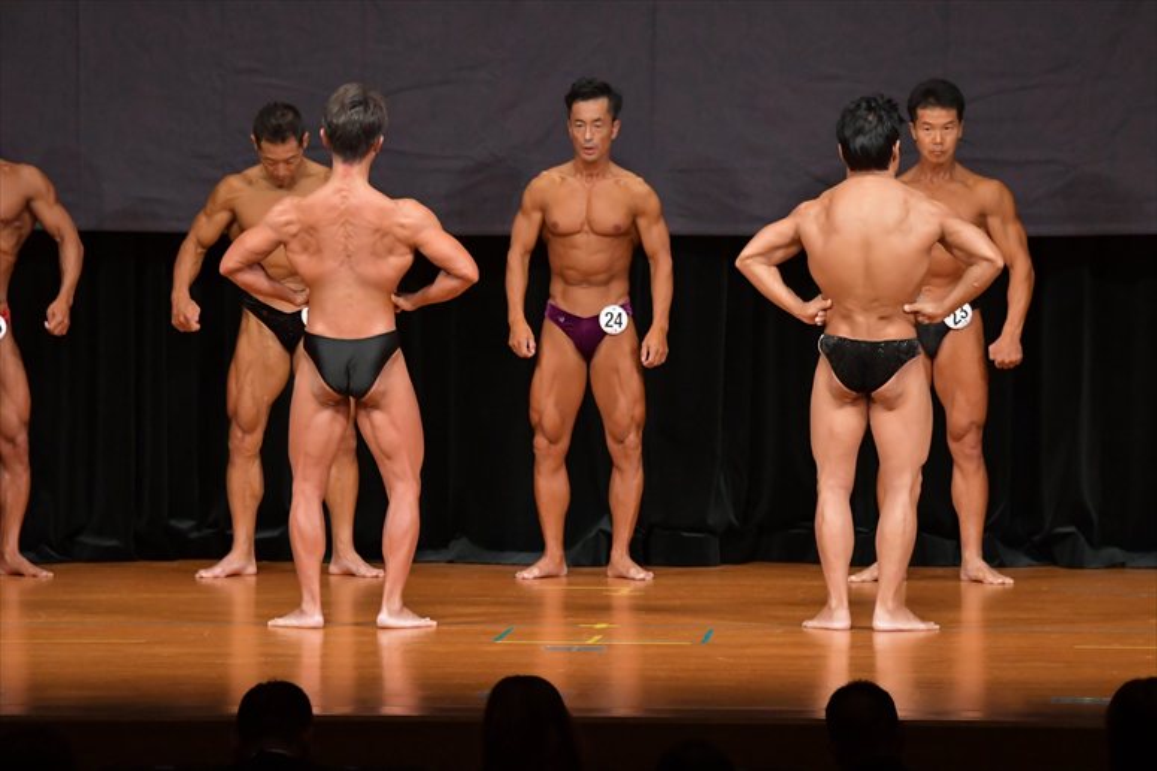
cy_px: 386
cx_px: 578
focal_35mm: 240
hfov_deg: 8.6
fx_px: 7710
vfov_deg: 5.7
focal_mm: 160
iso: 5000
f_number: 5.6
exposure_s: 1/400
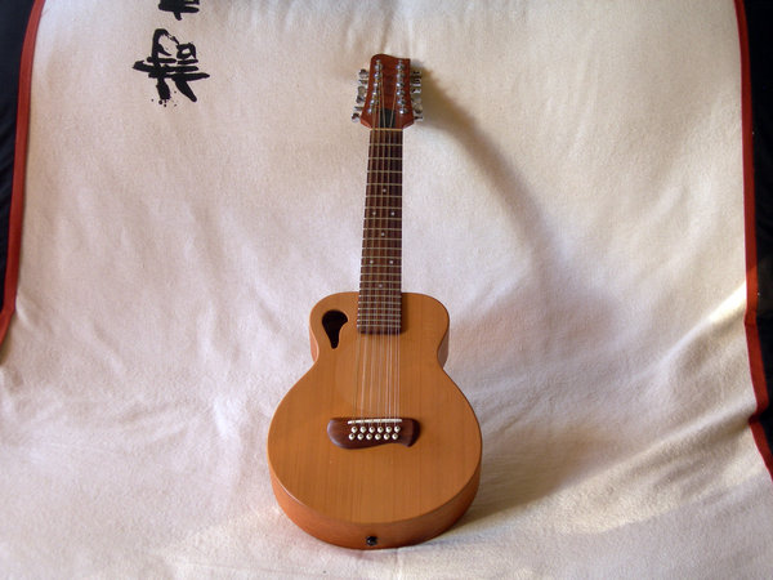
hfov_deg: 27.0
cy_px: 290
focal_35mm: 72
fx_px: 1608
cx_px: 386
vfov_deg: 20.4
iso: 61
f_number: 3.7
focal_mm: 14.9
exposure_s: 1/3.7
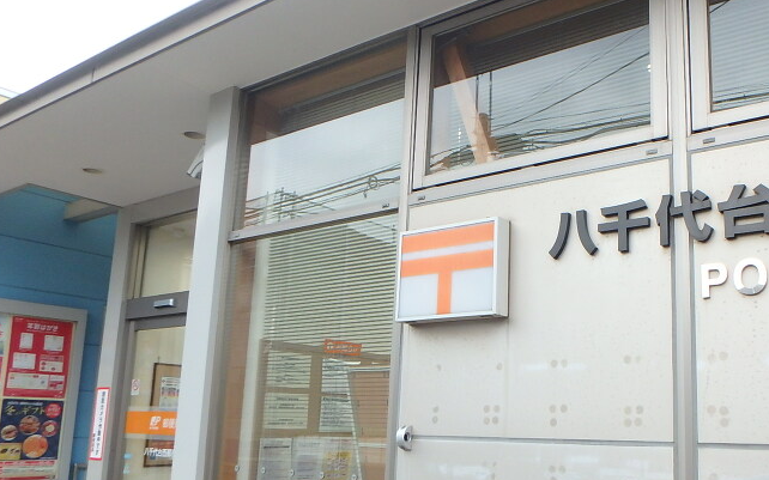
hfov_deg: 55.9
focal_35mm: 33
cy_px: 318
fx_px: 691
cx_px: 557
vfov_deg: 37.9
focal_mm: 3.7
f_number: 3.5
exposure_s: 1/60
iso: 160
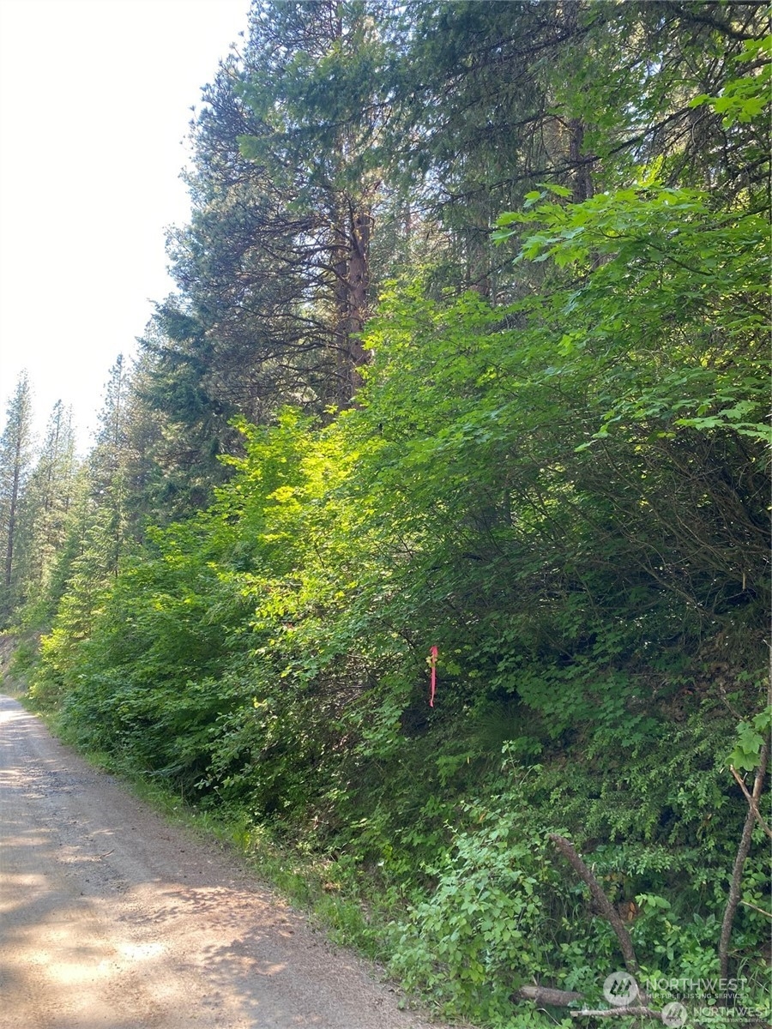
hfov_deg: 53.1
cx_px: 386
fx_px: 773
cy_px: 514
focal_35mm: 26
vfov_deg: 67.3
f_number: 1.8
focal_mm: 4.25
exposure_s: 1/122
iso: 32
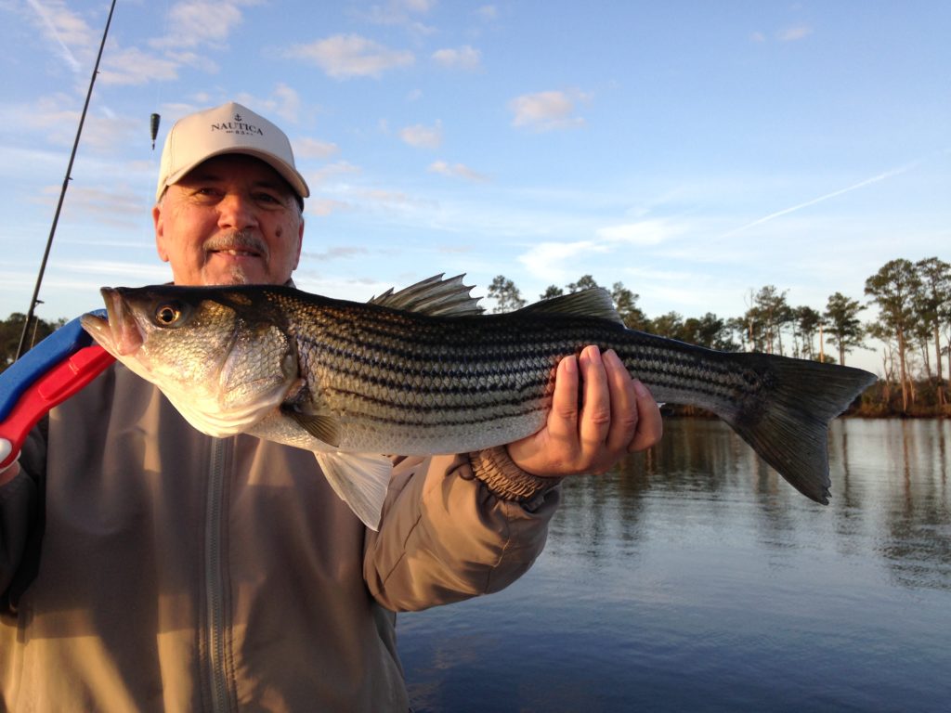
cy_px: 356
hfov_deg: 55.4
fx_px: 907
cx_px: 476
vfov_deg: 42.9
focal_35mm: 33
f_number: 2.4
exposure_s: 1/321
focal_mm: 4.12
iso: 50
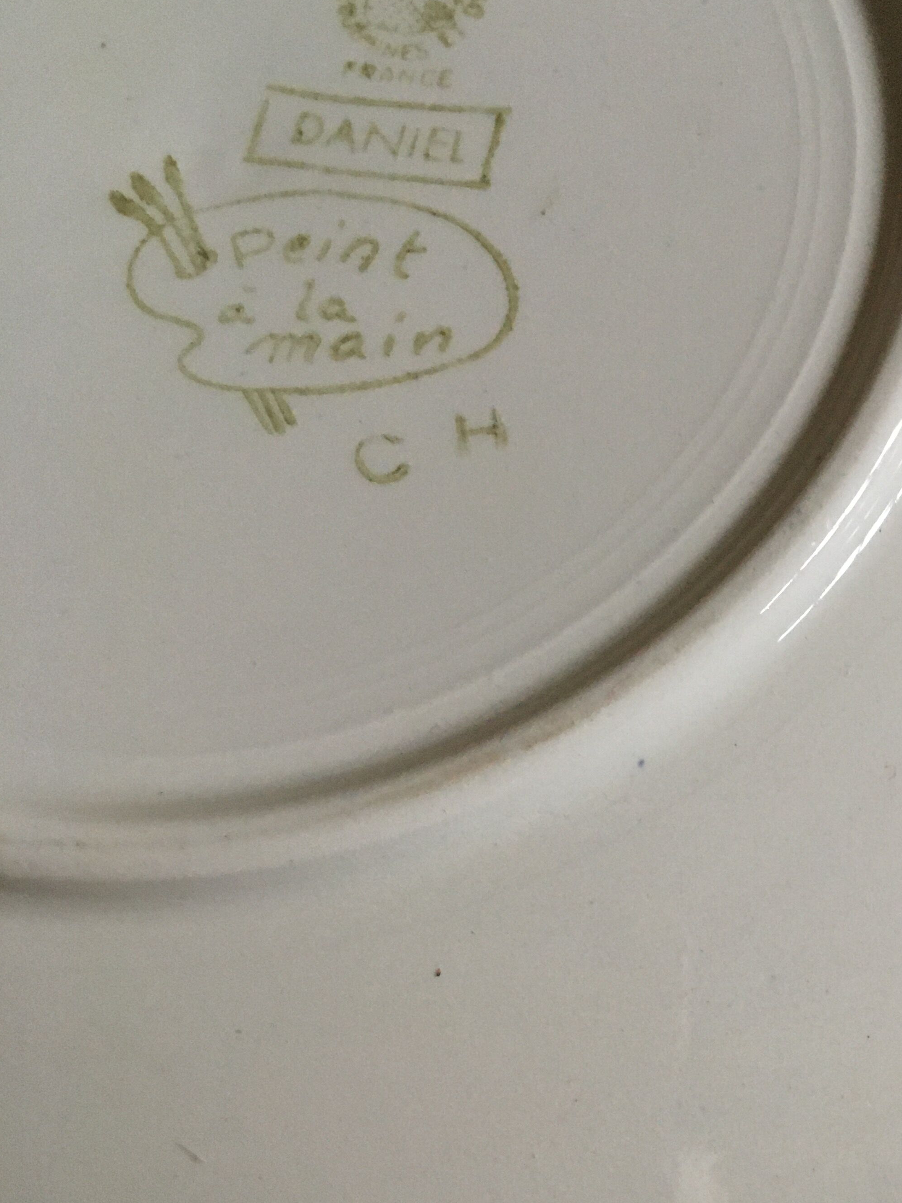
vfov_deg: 42.5
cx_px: 681
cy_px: 772
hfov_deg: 32.2
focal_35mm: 44
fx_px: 1529
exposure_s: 1/33
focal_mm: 4.15
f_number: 2.2
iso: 200
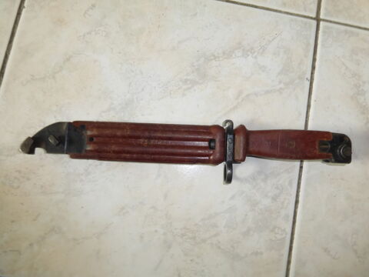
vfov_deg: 56.8
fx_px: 256
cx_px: 184
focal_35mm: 24
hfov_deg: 71.6
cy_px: 138
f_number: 3.3
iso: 100
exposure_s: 1/13
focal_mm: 4.3
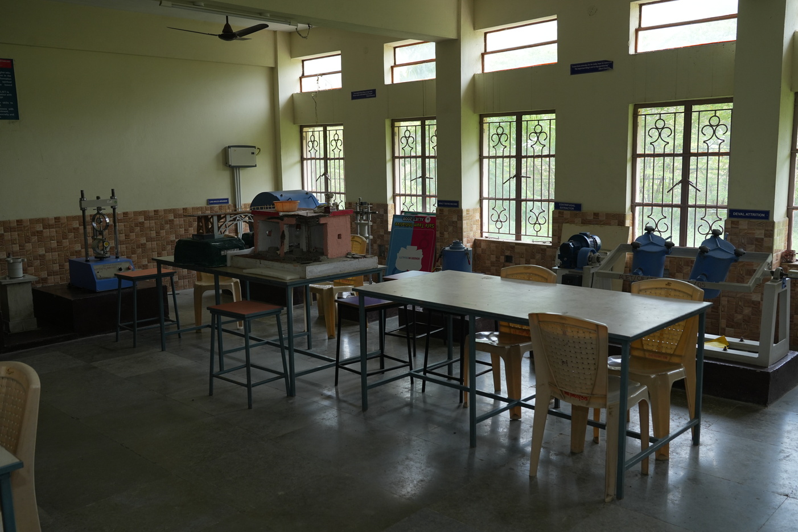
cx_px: 399
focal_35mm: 32
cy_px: 266
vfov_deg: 41.1
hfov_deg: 58.7
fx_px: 709
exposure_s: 1/160
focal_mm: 32
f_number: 5.6
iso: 640
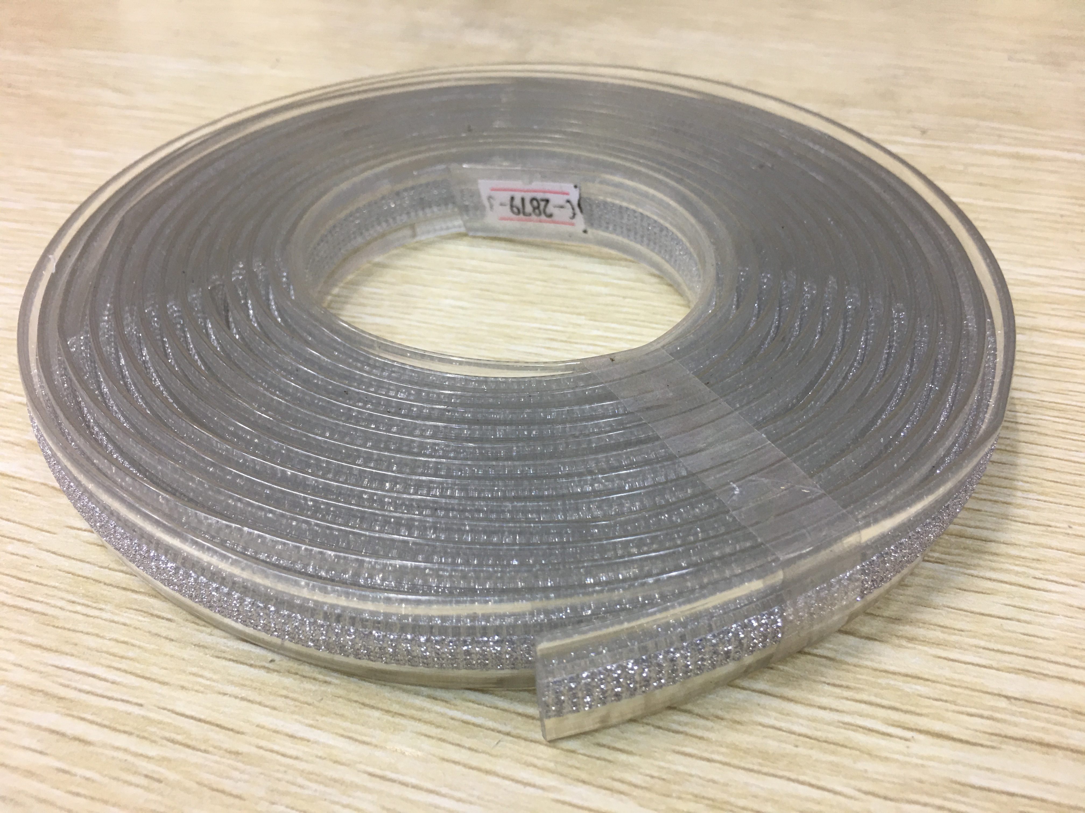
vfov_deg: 48.2
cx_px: 542
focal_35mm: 29
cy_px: 406
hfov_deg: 61.7
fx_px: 909
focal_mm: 4.15
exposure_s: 1/17
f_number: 2.2
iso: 32
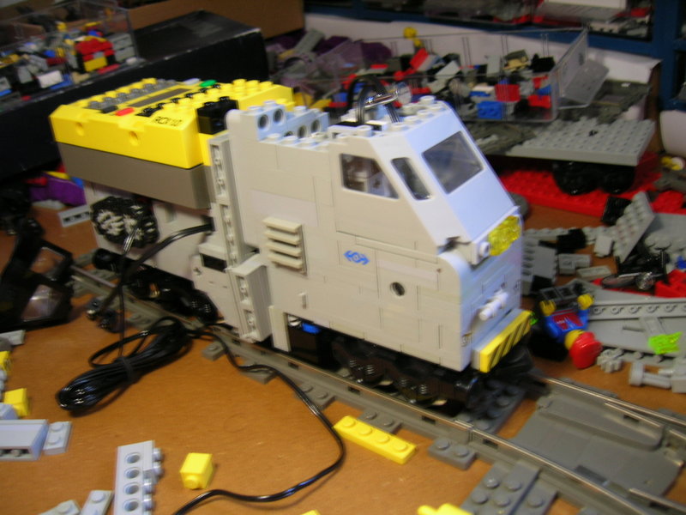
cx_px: 343
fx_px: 674
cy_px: 258
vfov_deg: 41.8
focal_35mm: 34
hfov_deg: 54.0
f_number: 2.9
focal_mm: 5.7
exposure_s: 1/6.8
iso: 50
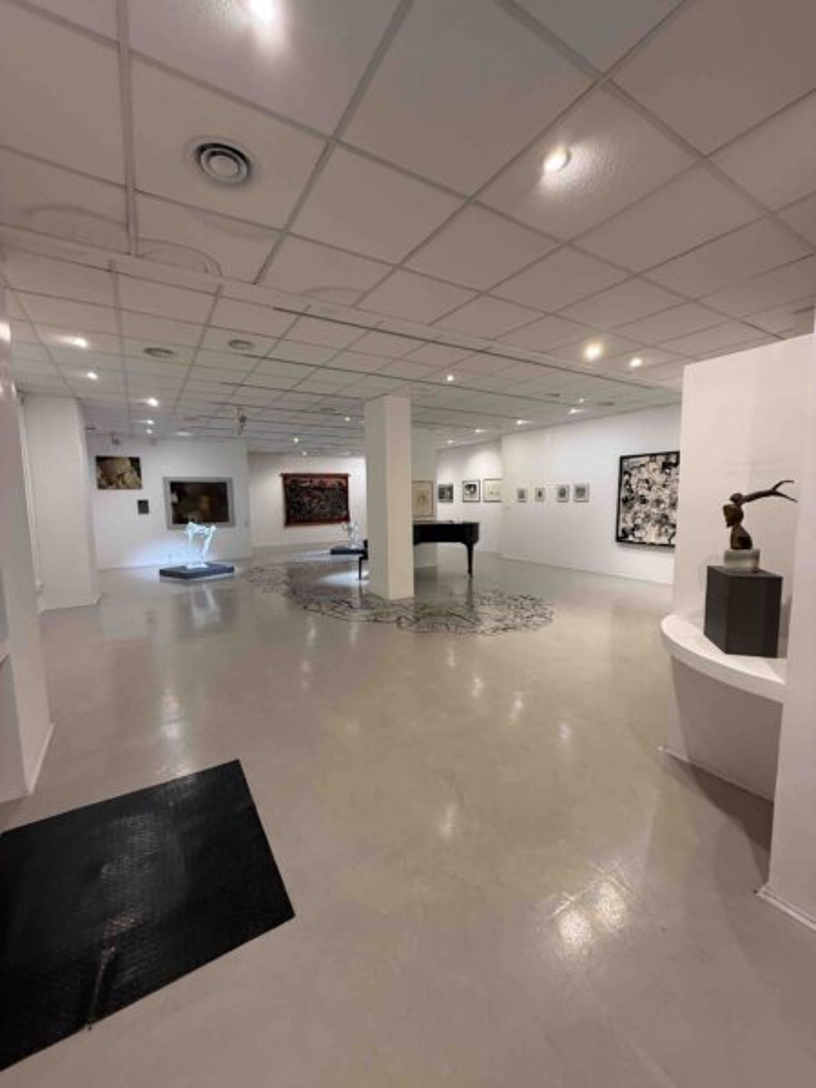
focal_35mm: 14
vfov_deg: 102.1
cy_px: 544
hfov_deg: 85.7
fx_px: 440
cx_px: 408
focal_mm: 2.22
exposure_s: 1/50
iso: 160
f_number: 2.2
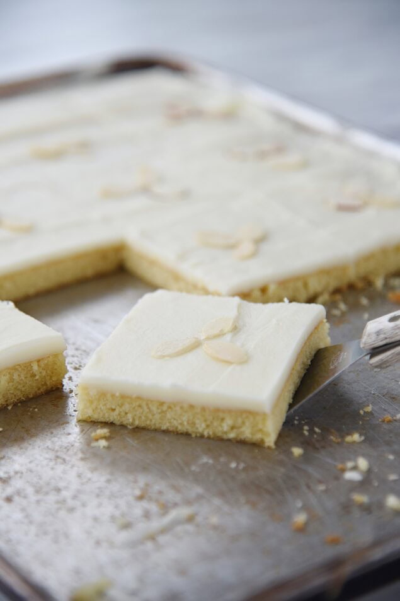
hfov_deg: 11.4
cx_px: 200
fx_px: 2001
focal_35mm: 120
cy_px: 300
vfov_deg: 17.1
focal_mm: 120
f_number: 4
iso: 800
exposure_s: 1/1000
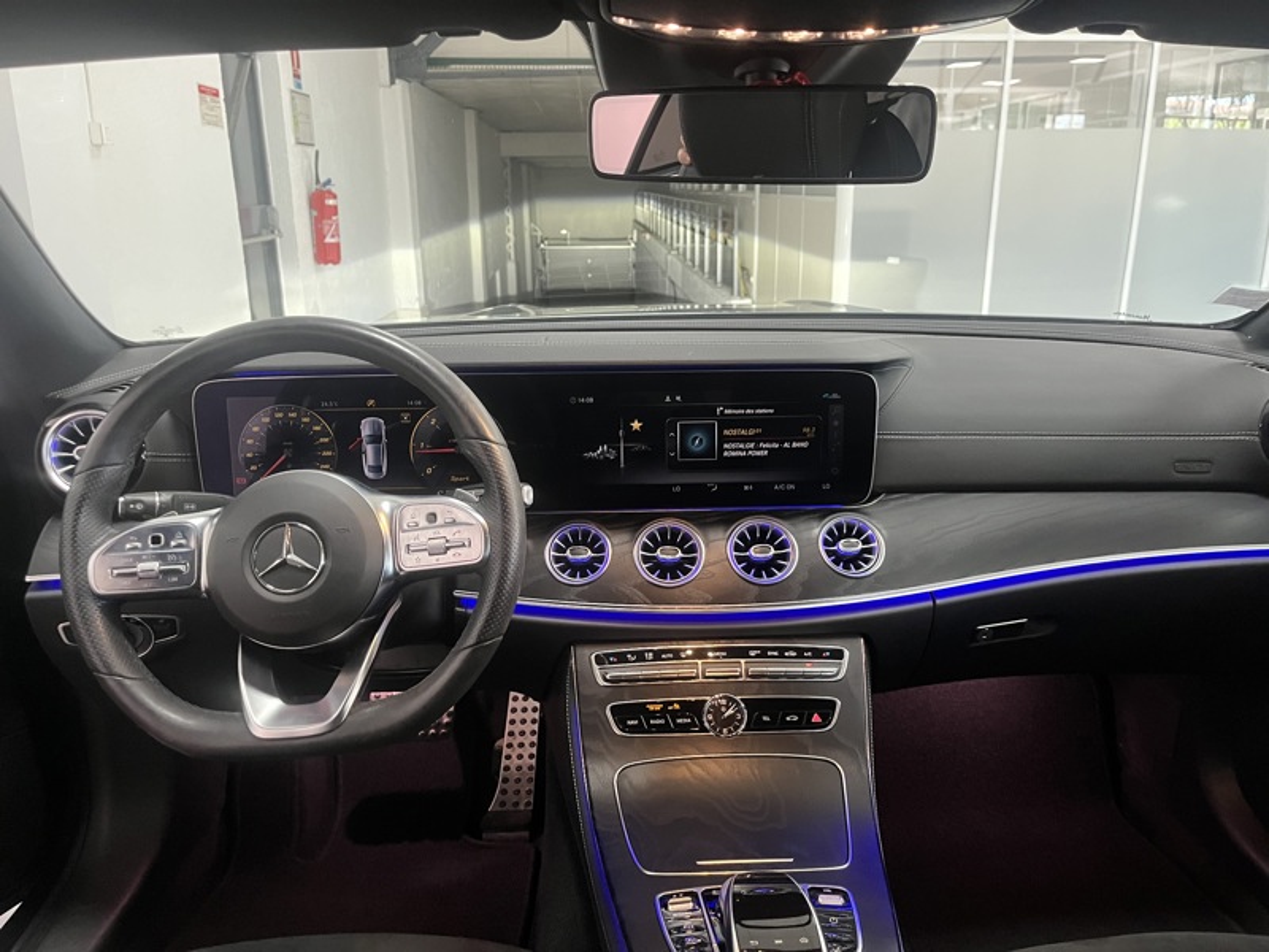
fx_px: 953
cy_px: 476
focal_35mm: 26
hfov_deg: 67.3
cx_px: 634
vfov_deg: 53.1
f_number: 1.6
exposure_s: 1/50
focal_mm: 5.1
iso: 500
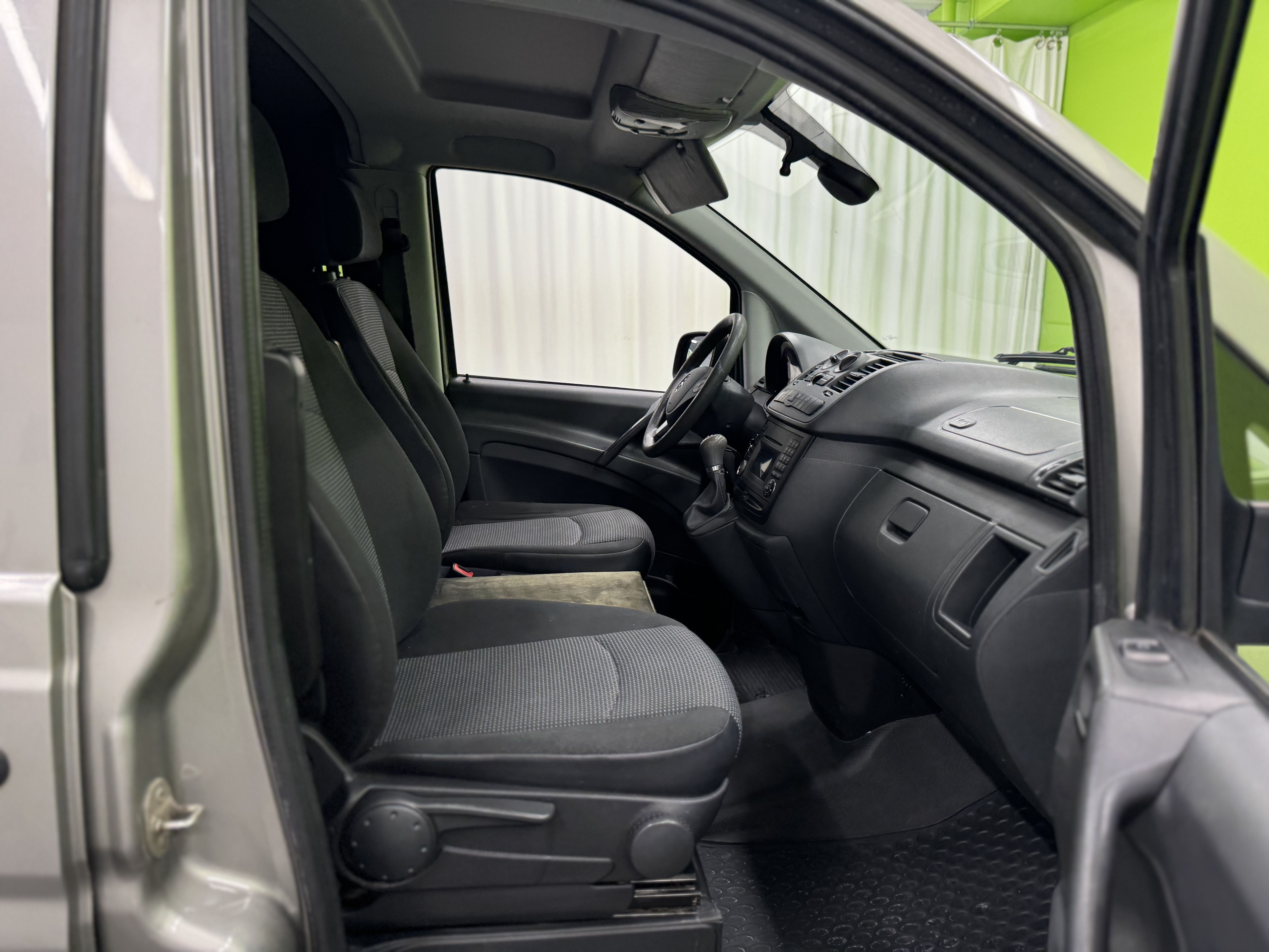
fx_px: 880
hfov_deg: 71.6
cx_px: 634
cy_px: 476
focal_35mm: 24
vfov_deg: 56.8
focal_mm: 6.76
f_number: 1.78
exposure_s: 1/100
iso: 100
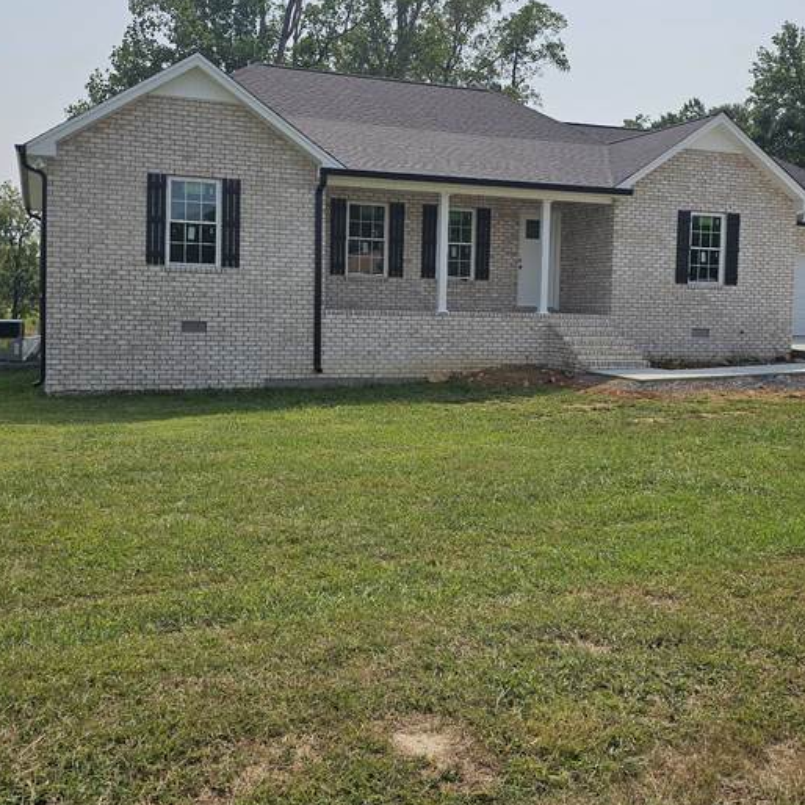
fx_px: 1000
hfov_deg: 43.7
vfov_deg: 43.7
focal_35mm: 38
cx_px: 473
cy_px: 345
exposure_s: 1/1844
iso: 10
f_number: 1.7
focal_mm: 6.3
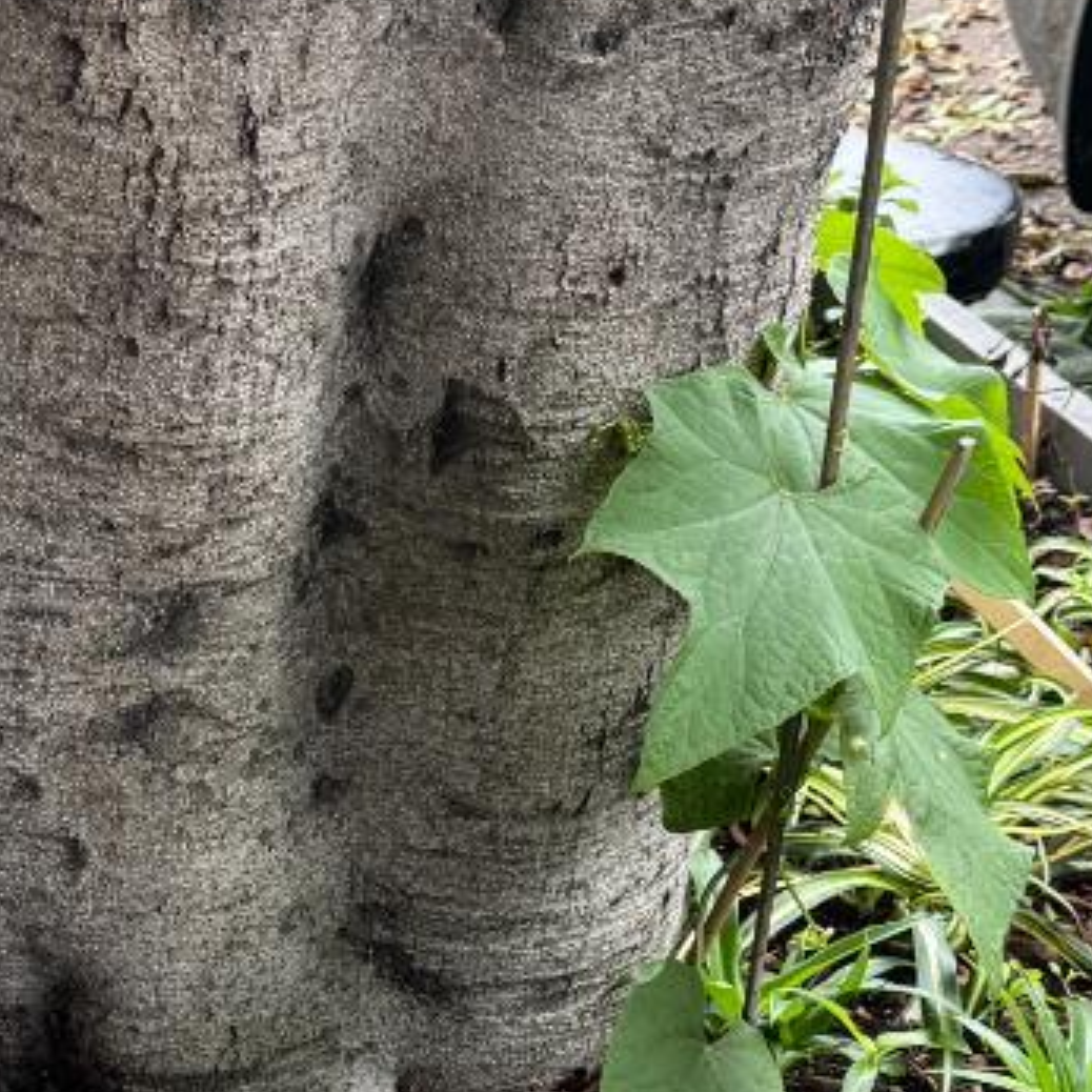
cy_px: 869
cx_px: 66
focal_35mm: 92
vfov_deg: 18.7
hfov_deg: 18.5
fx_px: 3284
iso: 64
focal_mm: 6.76
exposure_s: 1/157
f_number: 1.78
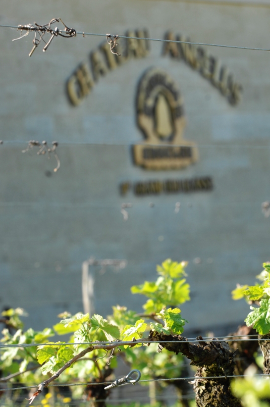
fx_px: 2494
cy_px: 246
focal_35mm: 221
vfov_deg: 9.3
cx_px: 171
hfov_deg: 6.2
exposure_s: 1/80
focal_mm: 116
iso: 100
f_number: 8
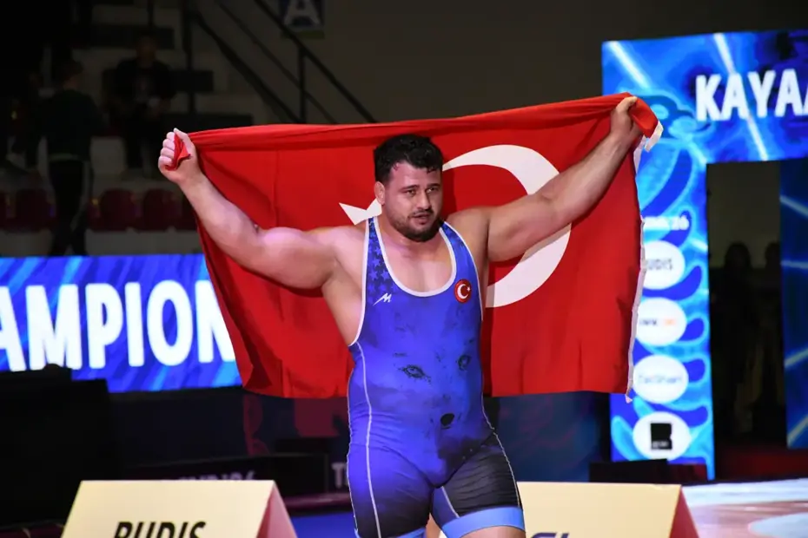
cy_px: 269
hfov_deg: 9.8
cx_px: 404
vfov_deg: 6.5
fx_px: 4713
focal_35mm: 210
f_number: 5.6
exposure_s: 1/400
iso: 4000
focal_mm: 140
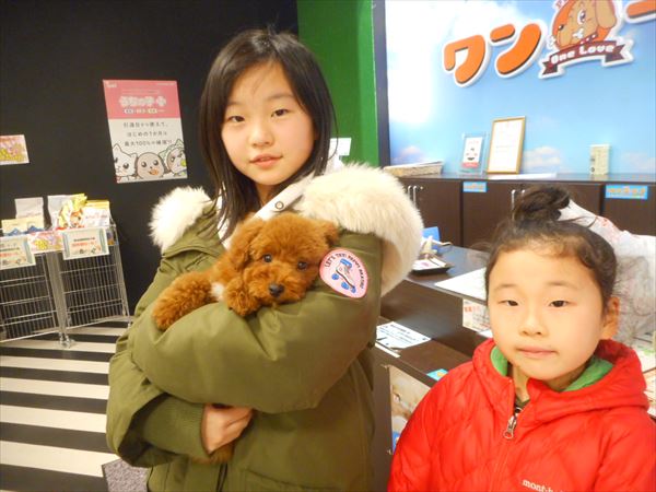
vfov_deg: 54.9
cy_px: 246
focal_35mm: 25
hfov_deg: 69.4
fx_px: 474
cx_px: 328
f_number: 3.7
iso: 400
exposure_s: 1/25
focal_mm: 4.5
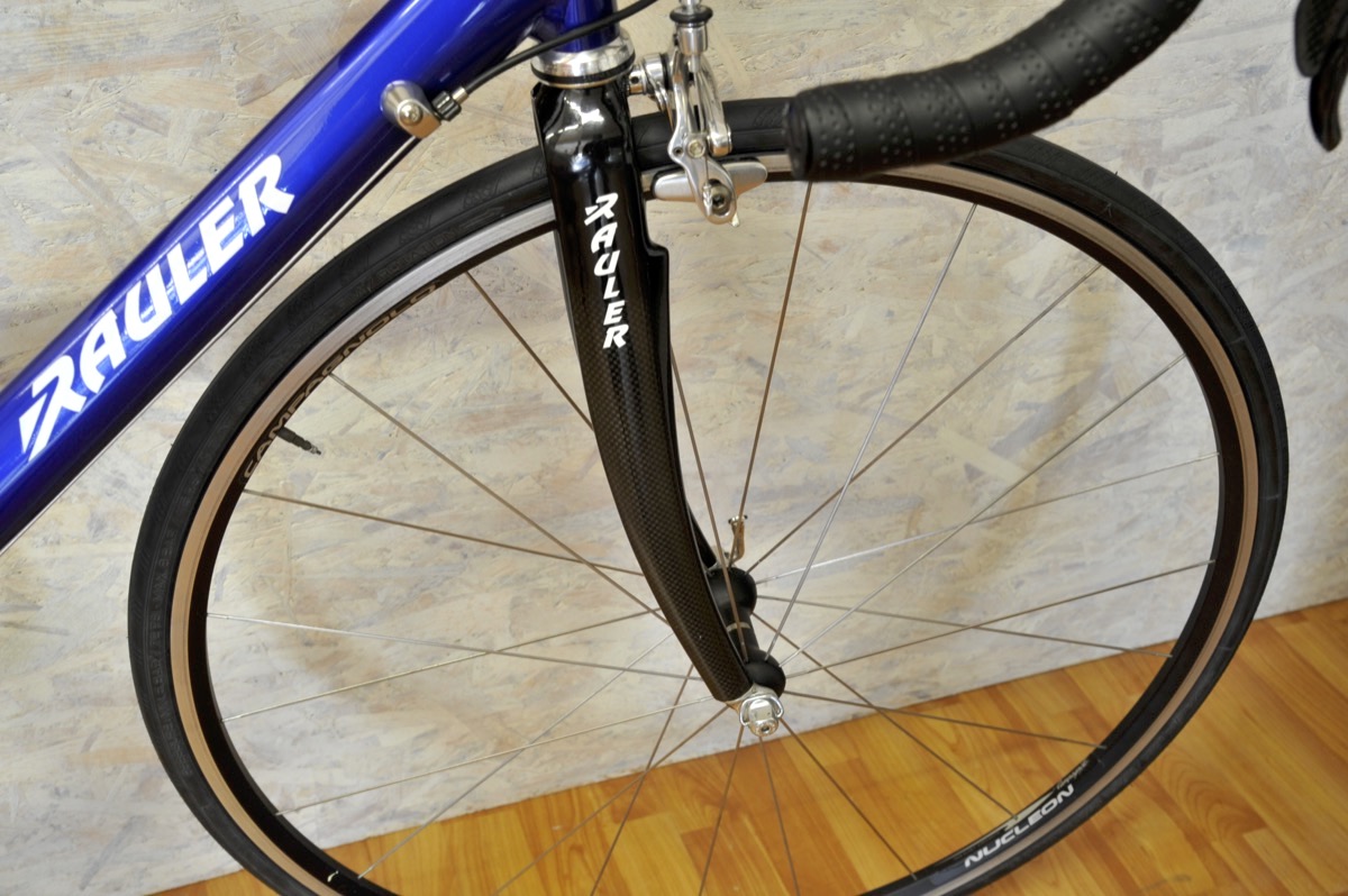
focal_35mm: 40
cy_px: 448
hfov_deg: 48.5
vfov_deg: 33.3
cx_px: 674
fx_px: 1497
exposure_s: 1/2
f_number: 11
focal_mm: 40
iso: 800
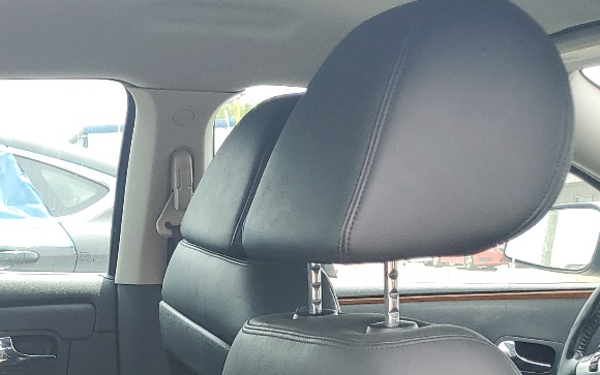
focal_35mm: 76
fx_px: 1243
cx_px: -38
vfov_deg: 15.8
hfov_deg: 25.4
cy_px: 566
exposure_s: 1/435
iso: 50
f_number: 1.5
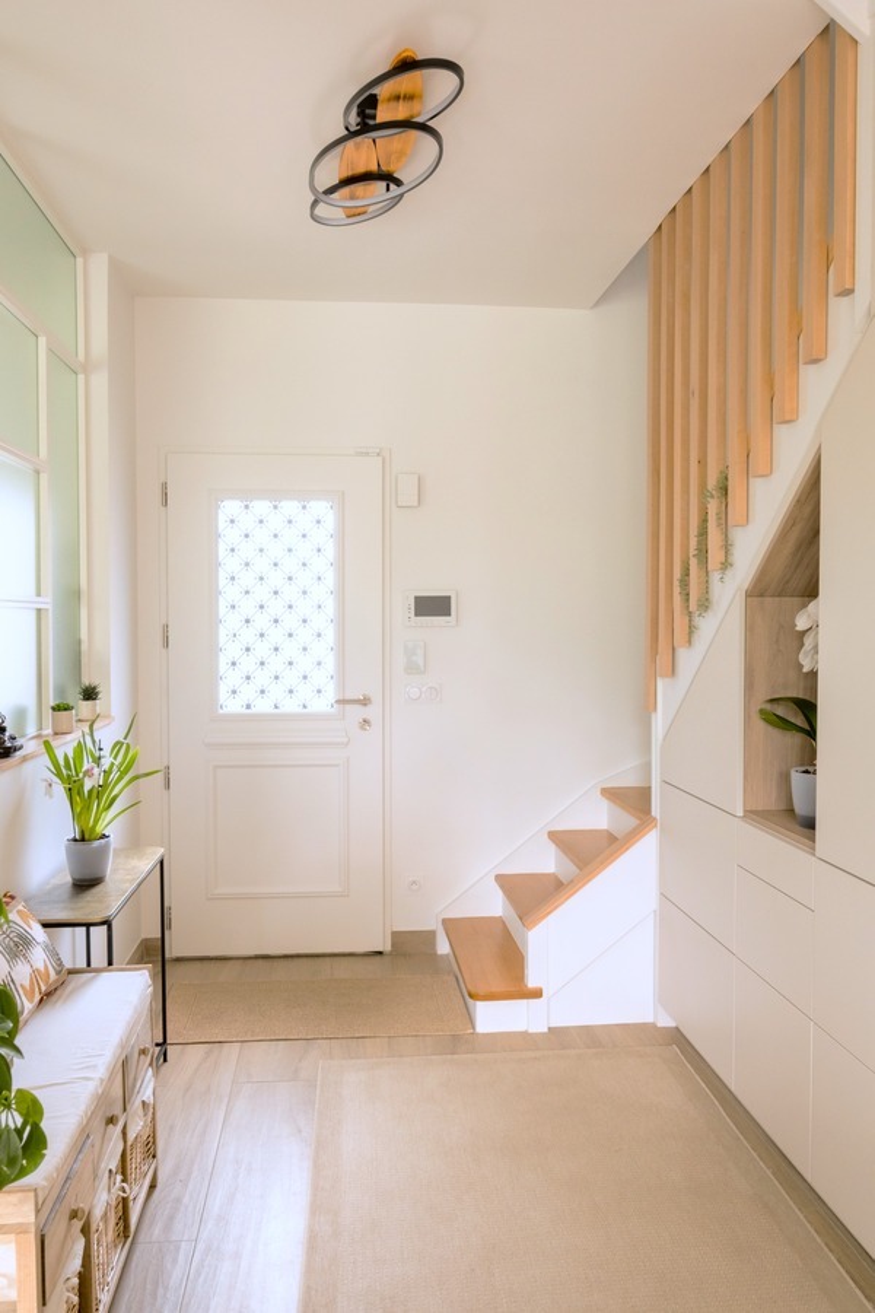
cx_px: 438
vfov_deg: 78.6
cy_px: 656
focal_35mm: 22
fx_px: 802
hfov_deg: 57.2
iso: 160
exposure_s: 1/20
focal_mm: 14.5
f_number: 8
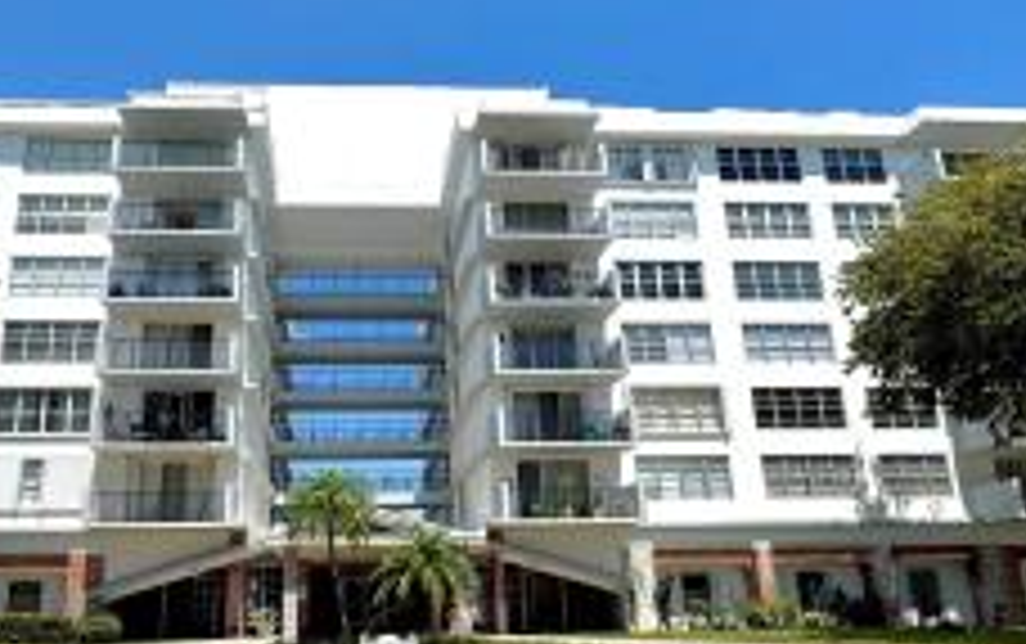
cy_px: 423
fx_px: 728
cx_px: 378
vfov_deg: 47.0
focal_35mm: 26
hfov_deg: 69.1
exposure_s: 1/2874
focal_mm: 2.22
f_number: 2.2
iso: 50
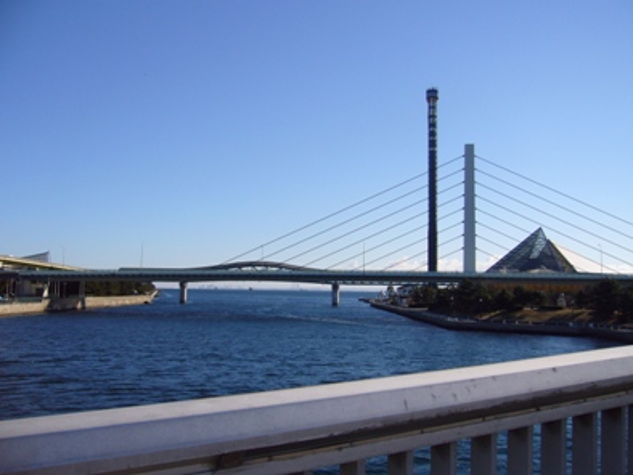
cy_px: 238
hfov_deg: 52.6
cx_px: 316
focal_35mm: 35
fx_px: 640
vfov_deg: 40.7
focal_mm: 5.8
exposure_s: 1/640
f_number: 5.6
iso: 80
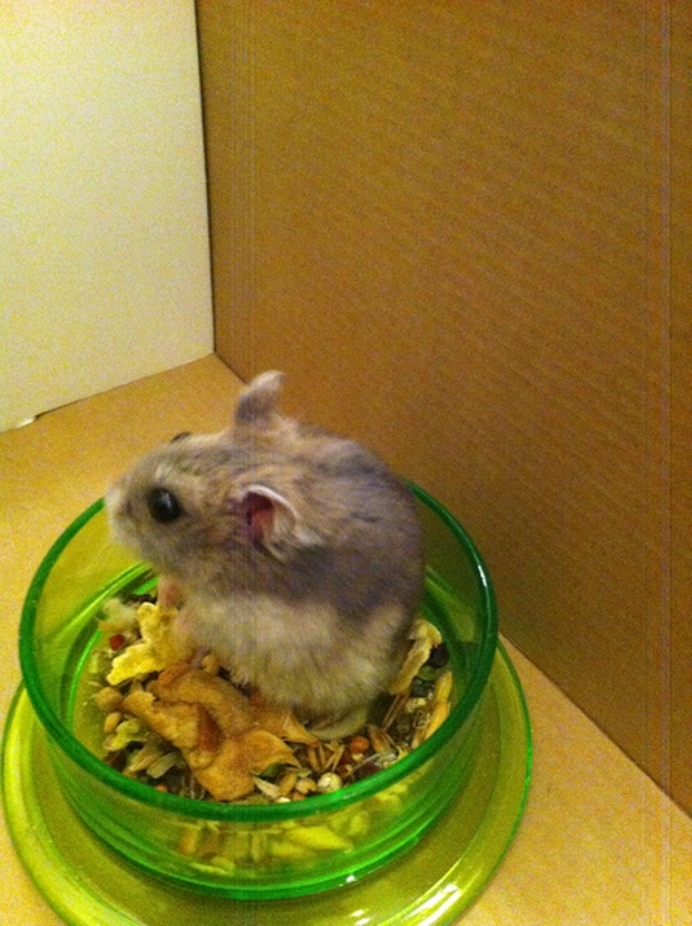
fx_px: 936
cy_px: 463
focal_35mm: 35
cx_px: 346
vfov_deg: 52.7
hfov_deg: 40.6
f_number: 2.8
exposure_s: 1/15
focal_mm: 3.85
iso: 1000
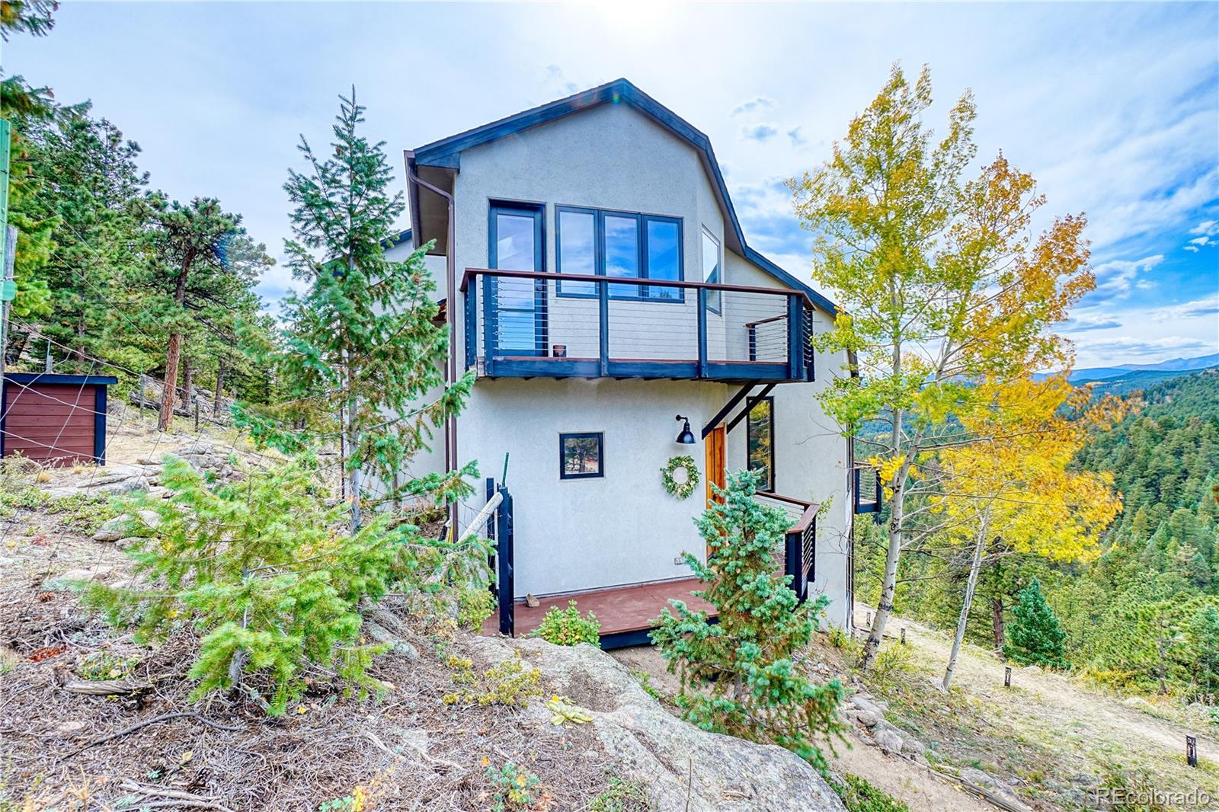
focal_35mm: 15
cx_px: 610
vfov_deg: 77.3
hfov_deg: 100.4
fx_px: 508
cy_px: 406
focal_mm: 10
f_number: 11
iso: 125
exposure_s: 1/50
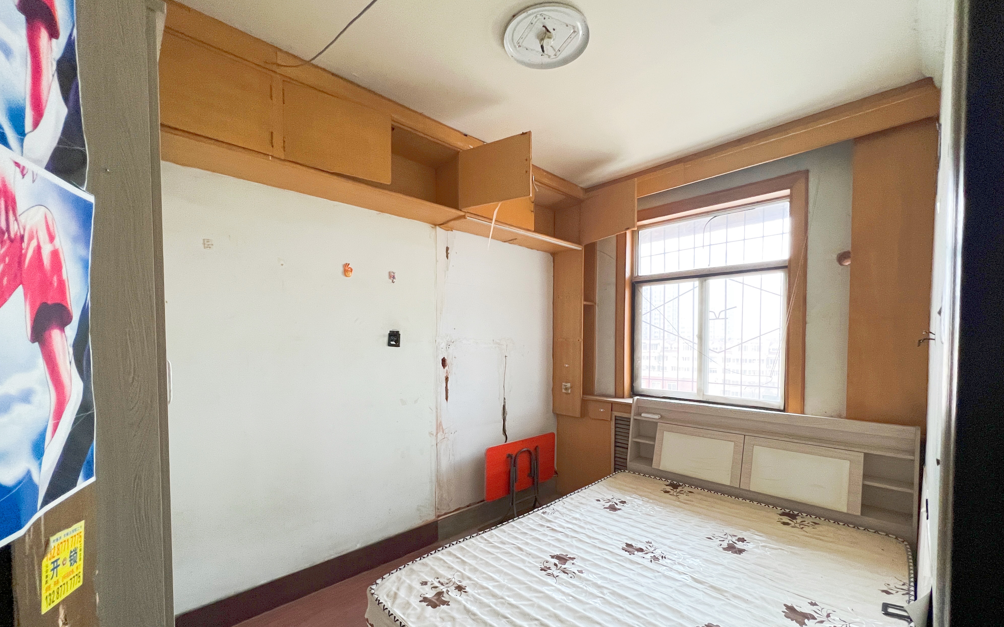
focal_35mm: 14
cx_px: 509
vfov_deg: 78.2
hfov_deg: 105.3
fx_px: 383
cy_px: 358
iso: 320
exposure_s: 1/60
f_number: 1.8
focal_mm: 1.57
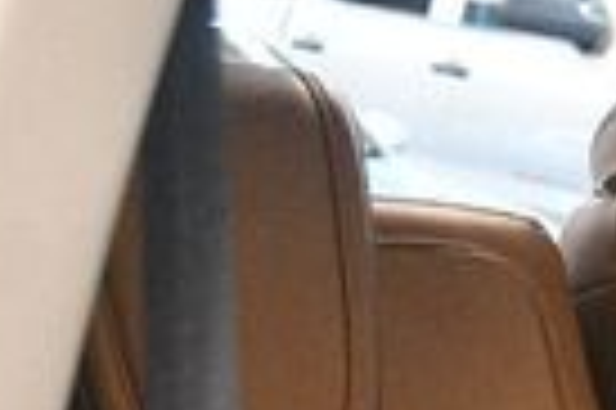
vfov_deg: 7.3
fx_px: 3110
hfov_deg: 10.8
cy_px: 698
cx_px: 1012
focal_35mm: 182
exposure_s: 1/60
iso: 5000
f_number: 3.8
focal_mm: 26
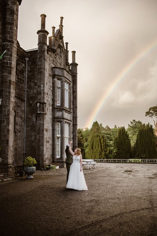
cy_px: 118
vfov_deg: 54.4
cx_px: 78
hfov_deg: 37.8
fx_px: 229
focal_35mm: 35
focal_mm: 35
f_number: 2
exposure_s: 1/3200
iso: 100
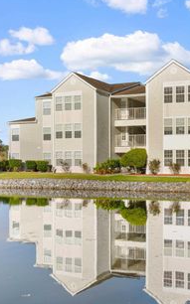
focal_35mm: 50
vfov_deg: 40.3
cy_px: 152
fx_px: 415
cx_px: 172
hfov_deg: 25.0
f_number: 9
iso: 100
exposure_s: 1/320
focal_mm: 20
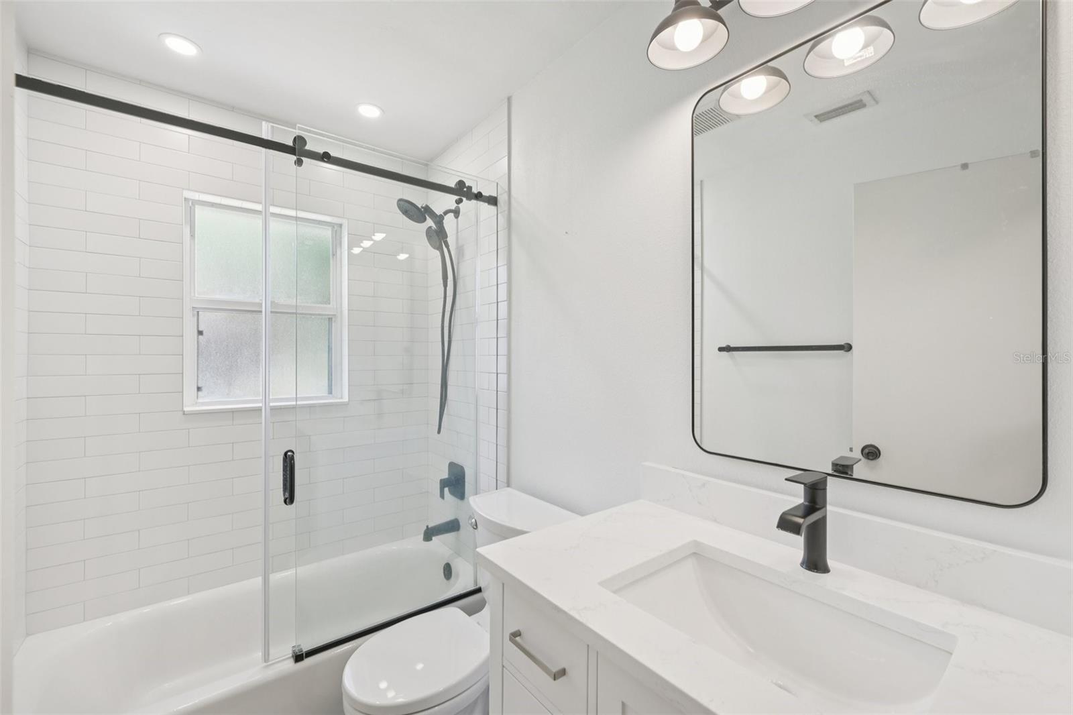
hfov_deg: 100.4
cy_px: 358
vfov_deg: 77.3
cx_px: 536
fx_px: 447
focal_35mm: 15
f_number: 8
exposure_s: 1/60
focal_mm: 15
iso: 400
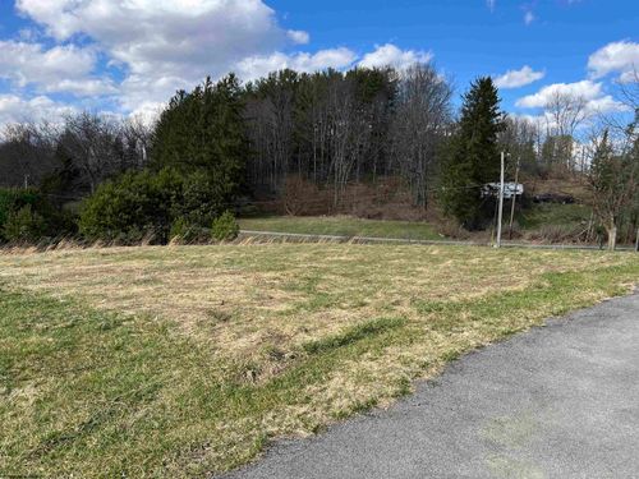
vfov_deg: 53.1
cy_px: 240
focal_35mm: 26
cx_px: 320
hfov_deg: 67.3
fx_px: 480
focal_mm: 5.7
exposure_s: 1/2404
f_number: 1.5
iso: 50
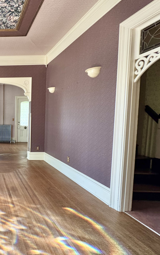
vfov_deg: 79.6
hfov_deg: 41.7
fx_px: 153
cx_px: -22
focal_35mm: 22
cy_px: 129
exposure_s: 1/99
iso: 320
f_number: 2.2
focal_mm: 2.22
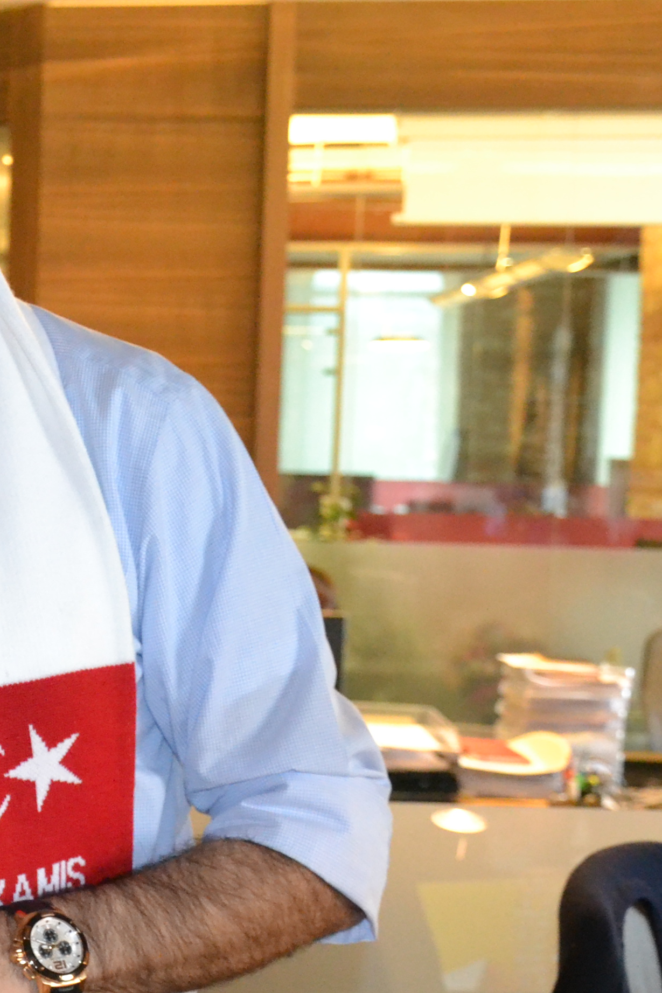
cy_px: 623
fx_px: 2482
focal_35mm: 90
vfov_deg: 22.6
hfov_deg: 14.2
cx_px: -329
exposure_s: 1/60
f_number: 3.8
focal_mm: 24
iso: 3200
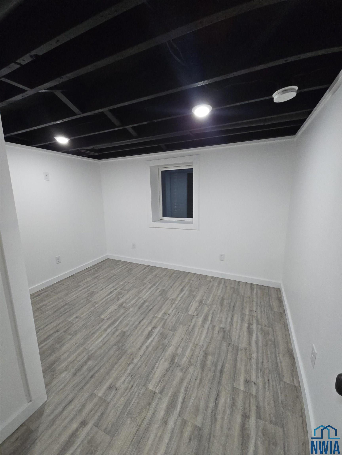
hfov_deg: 89.9
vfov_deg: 106.2
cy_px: 228
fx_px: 171
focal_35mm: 13
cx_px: 171
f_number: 2.2
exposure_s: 1/60
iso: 320
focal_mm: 2.2
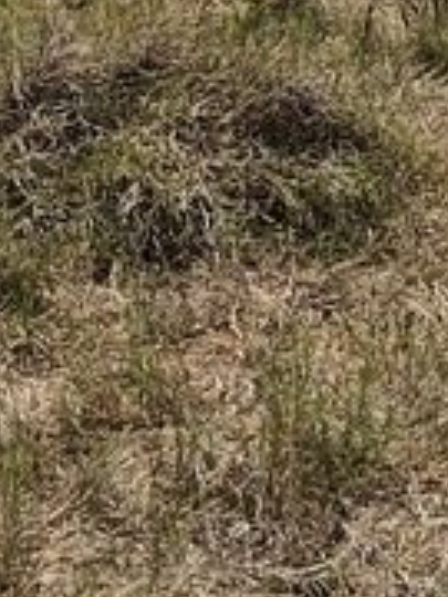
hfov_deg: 14.2
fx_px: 1795
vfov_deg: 18.8
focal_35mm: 104
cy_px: 172
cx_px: 192
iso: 50
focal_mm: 1.74
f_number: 2.2
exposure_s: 1/4368
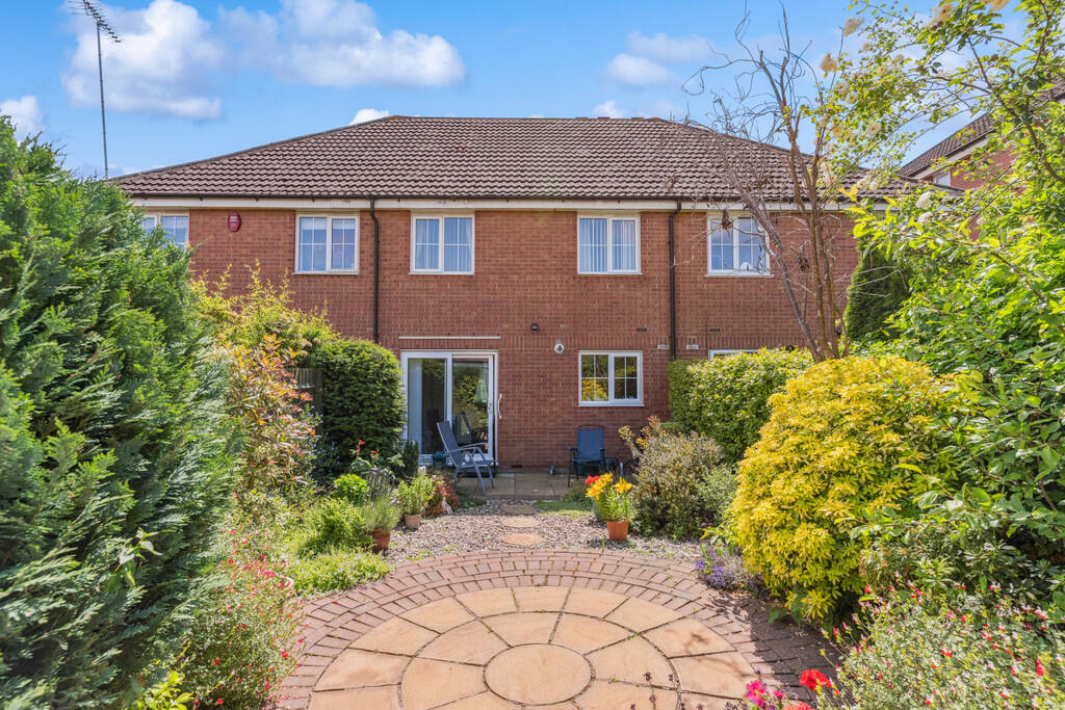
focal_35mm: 18
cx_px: 532
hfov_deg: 90.0
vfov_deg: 67.4
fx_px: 533
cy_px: 355
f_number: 6.3
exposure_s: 1/1600
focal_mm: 18
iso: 800
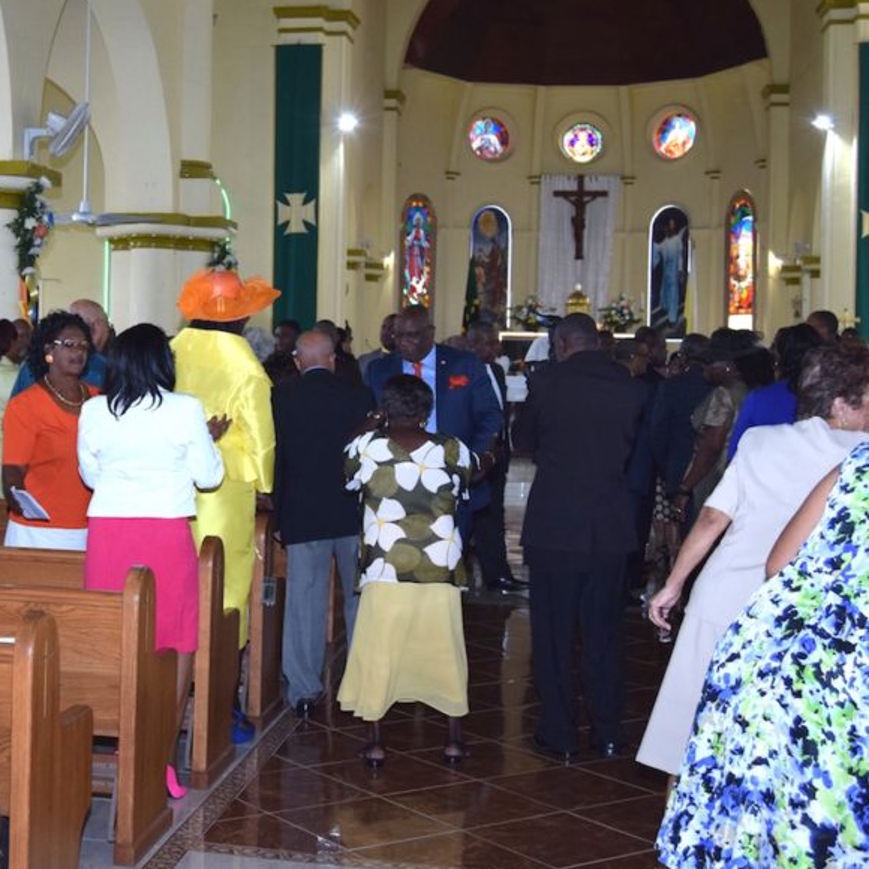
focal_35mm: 54
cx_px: 174
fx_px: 1534
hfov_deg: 30.8
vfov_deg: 31.6
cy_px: 370
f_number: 5.6
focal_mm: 24
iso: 800
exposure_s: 1/160
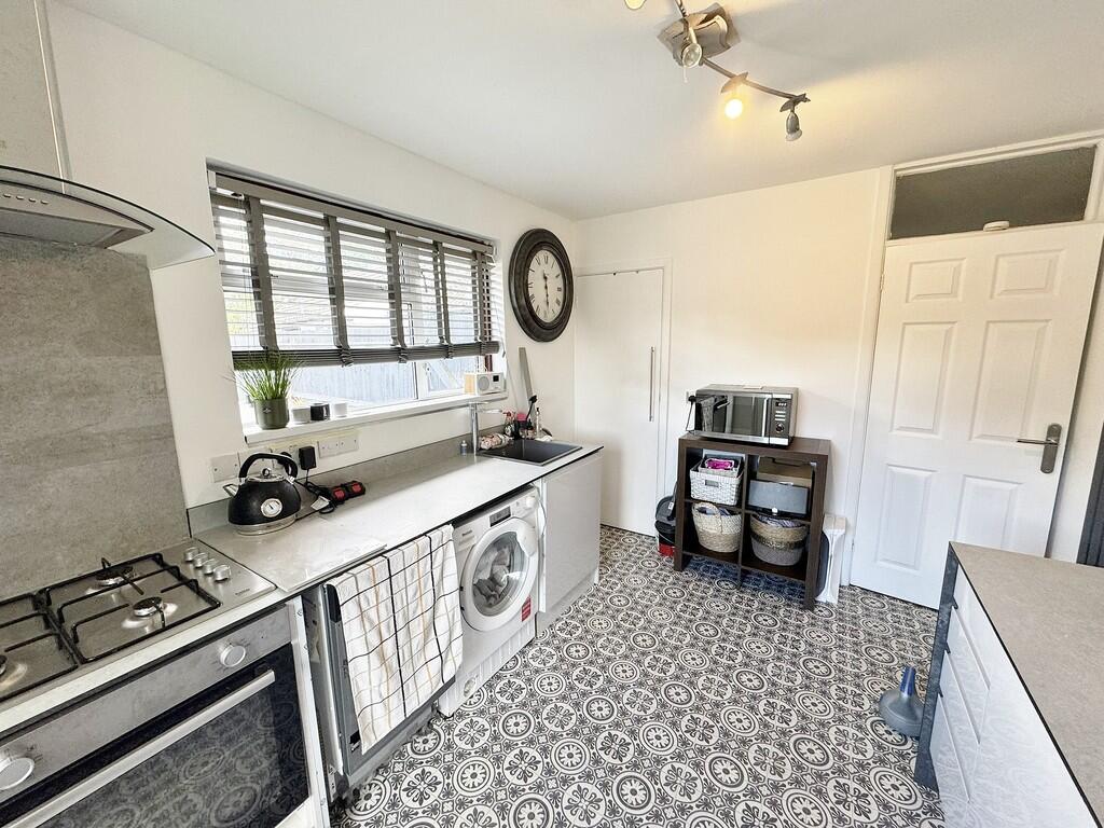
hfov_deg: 102.1
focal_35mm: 14
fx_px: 446
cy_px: 414
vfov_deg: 85.7
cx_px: 552
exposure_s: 1/100
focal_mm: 2.22
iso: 125
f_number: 2.2
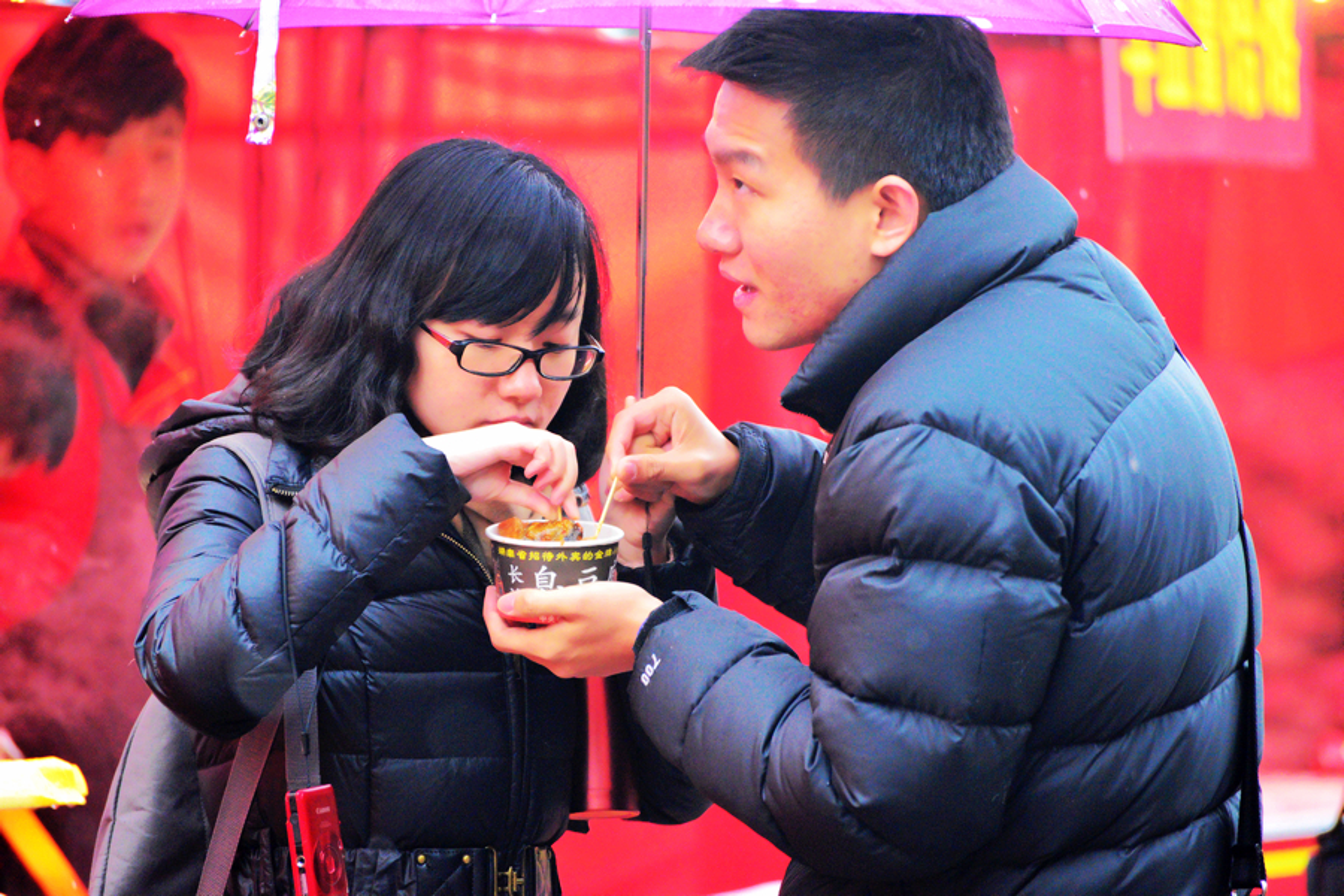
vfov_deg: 5.7
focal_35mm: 240
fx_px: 8959
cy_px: 448
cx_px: 672
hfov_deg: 8.6
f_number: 5.3
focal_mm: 240
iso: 6400
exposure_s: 1/250
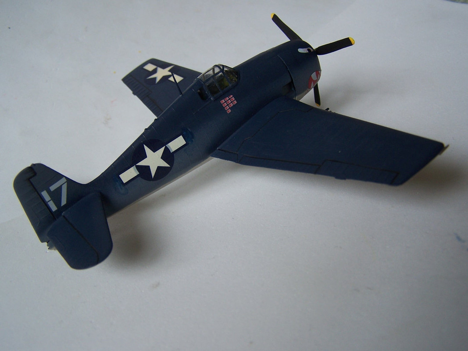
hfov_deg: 49.0
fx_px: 514
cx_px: 234
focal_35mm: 38
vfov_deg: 37.7
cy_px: 176
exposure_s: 1/125
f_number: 2.8
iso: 80
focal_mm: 6.3
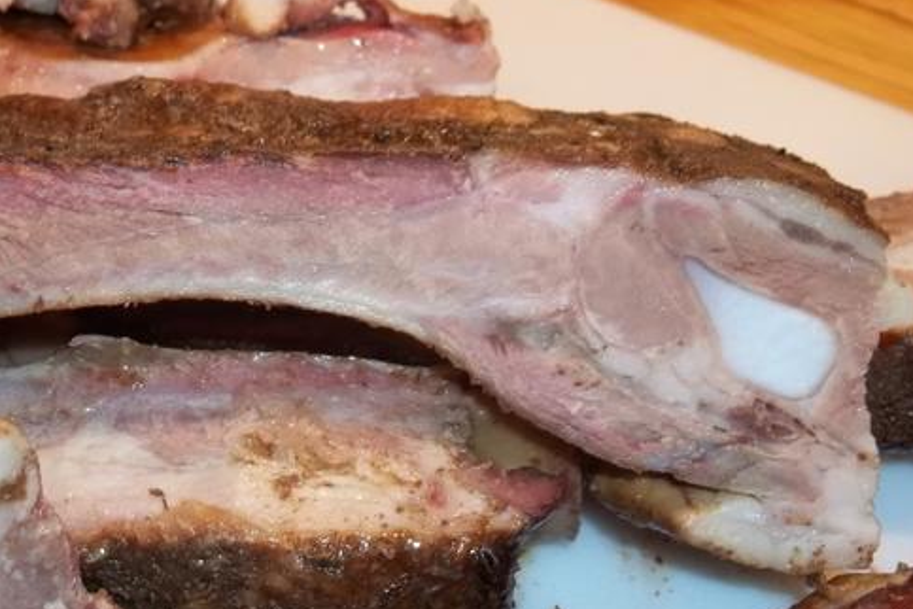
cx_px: 302
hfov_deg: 32.1
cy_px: 290
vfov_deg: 21.9
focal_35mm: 62
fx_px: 1572
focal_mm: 5.7
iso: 64
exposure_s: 1/30
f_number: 2.9
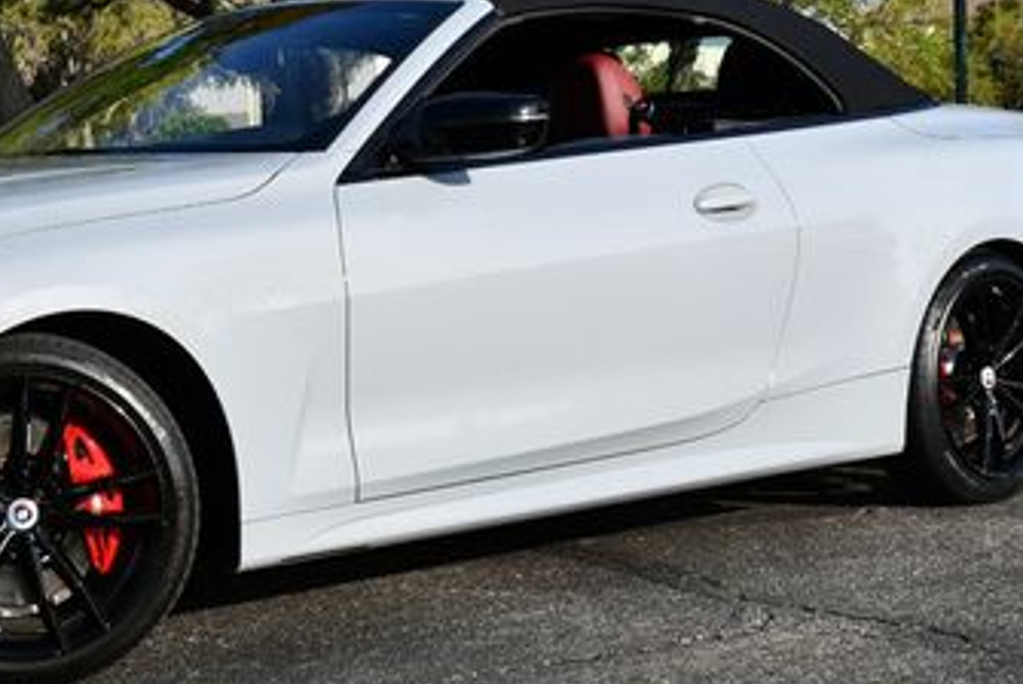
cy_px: 153
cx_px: 232
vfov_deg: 16.2
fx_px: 2389
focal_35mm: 84
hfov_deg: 23.9
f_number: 8
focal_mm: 22
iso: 100
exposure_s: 1/250
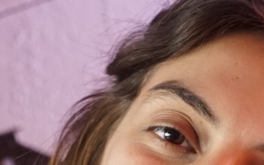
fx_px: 1591
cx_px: 314
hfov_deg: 9.4
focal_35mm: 221
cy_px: 382
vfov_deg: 5.7
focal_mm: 38
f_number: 4
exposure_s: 1/13
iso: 1600
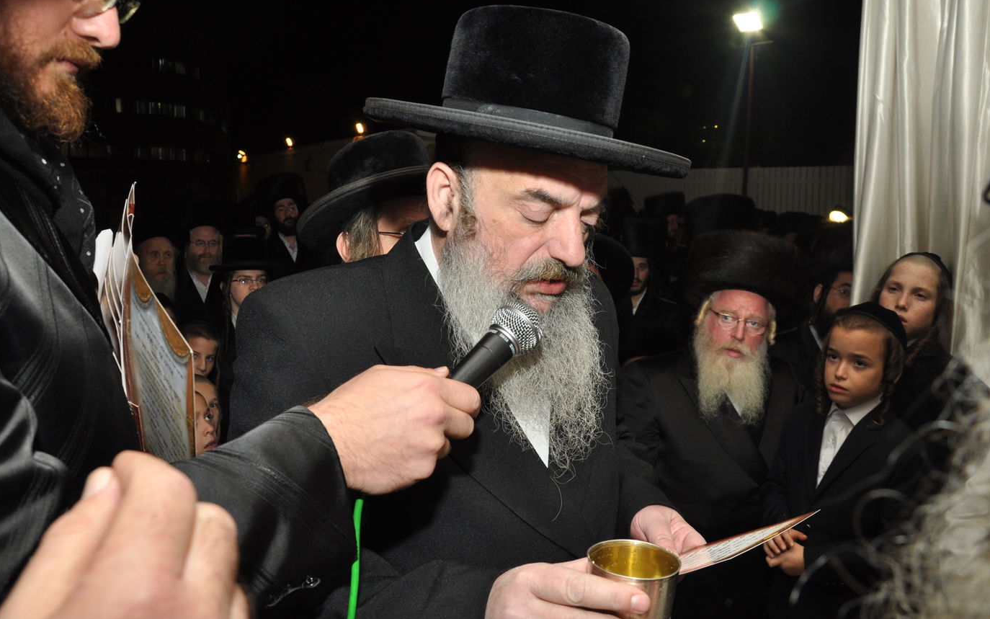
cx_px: 489
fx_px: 756
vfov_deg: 44.5
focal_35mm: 28
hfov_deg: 66.5
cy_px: 293
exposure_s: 1/100
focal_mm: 18
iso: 500
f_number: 7.1
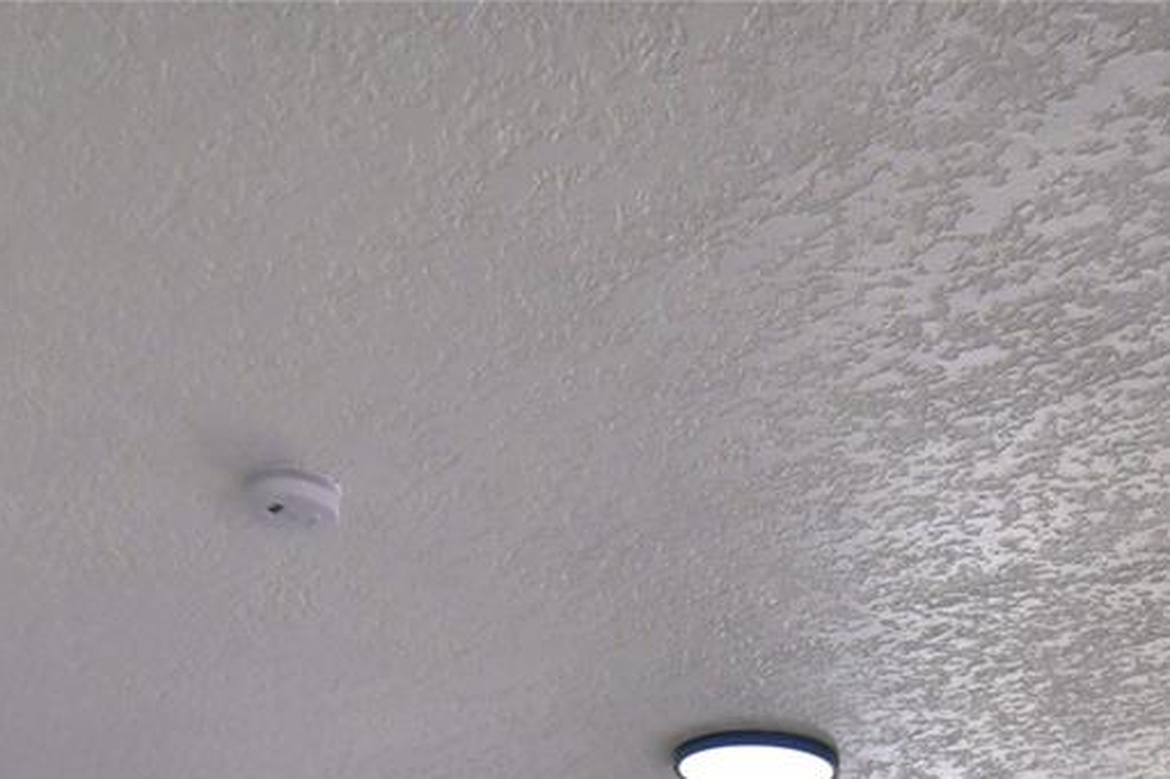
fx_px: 1526
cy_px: 1219
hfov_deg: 41.5
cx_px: 760
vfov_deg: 22.5
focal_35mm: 47
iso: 200
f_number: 4.5
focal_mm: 10
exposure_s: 1/200
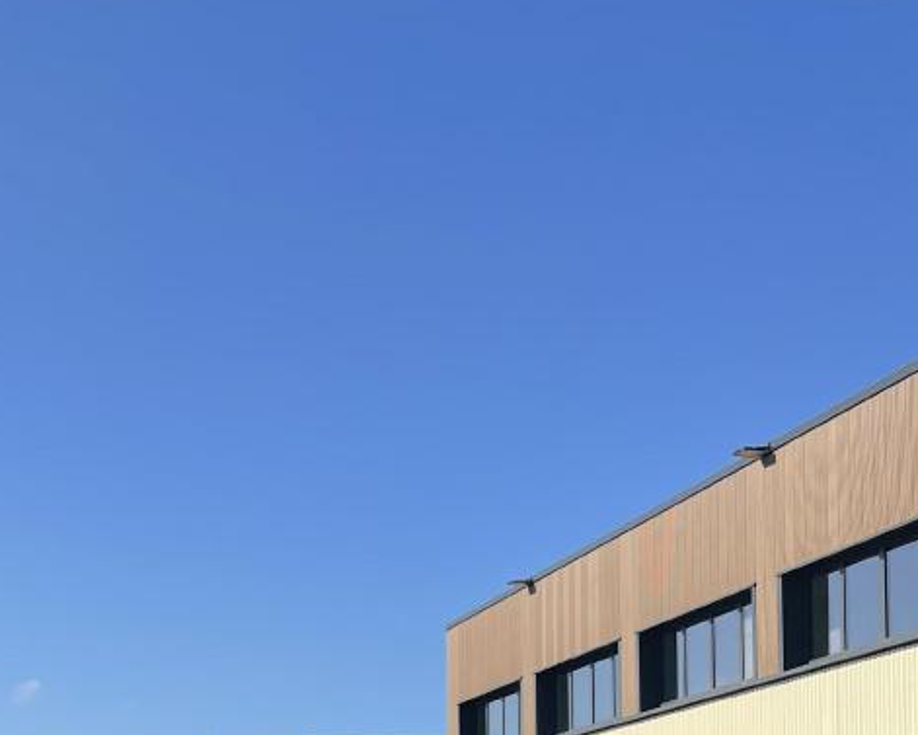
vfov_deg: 20.9
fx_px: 1875
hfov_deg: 23.9
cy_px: 848
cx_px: -308
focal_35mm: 69
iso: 32
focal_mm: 4.2
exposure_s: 1/5051
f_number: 1.6
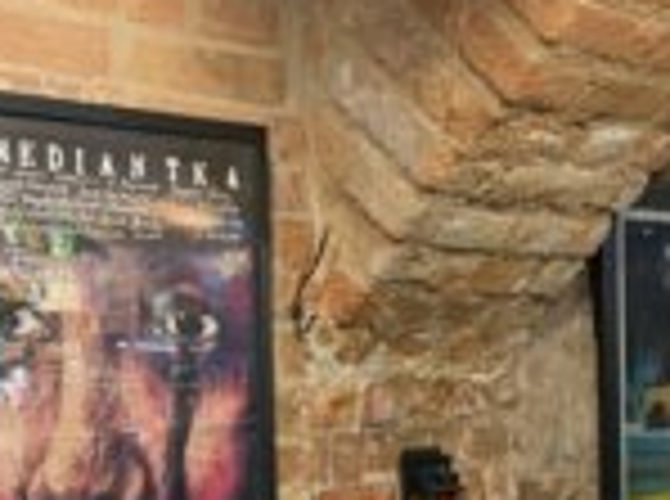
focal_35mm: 77
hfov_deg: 25.1
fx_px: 1487
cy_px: 369
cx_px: 166
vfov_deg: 18.9
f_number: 1.8
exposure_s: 1/25
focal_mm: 4.25
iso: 500
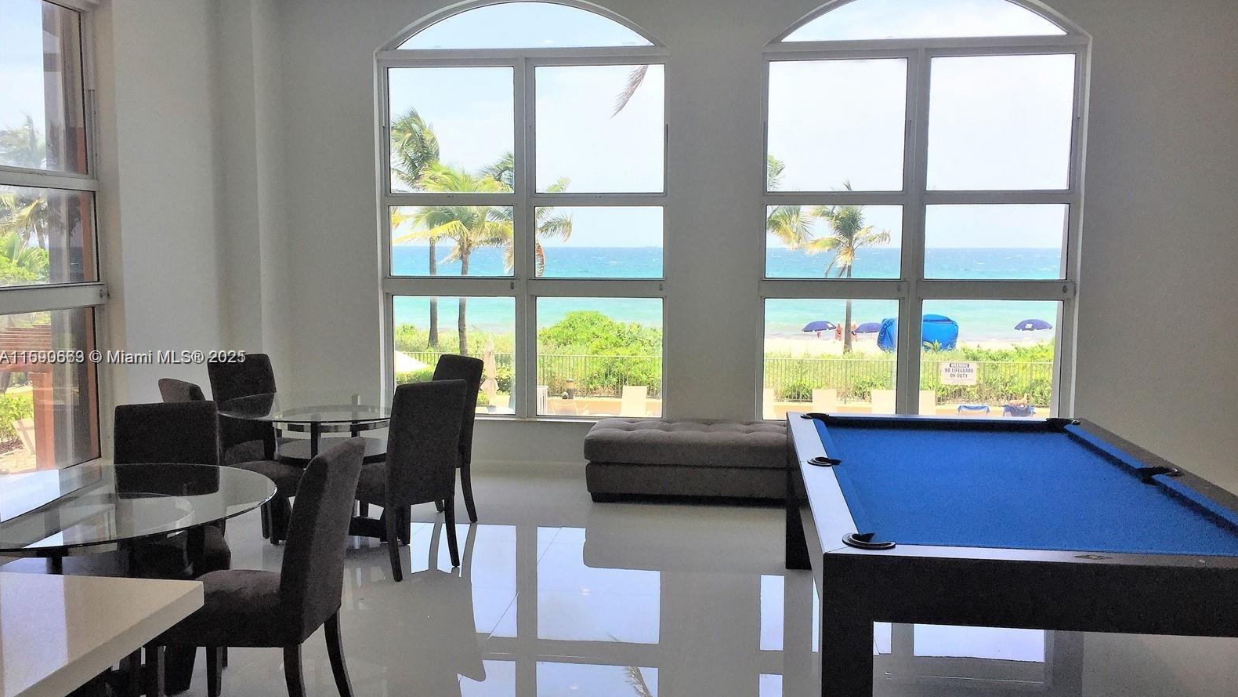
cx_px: 622
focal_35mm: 32
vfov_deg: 36.7
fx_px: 1051
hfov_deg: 61.0
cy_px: 358
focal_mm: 4.15
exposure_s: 1/549
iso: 32
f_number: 2.2
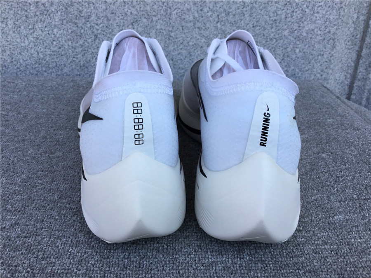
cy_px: 139
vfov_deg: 45.4
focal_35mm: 31
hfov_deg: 58.4
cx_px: 186
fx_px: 332
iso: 25
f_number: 2.4
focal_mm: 3.3
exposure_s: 1/323
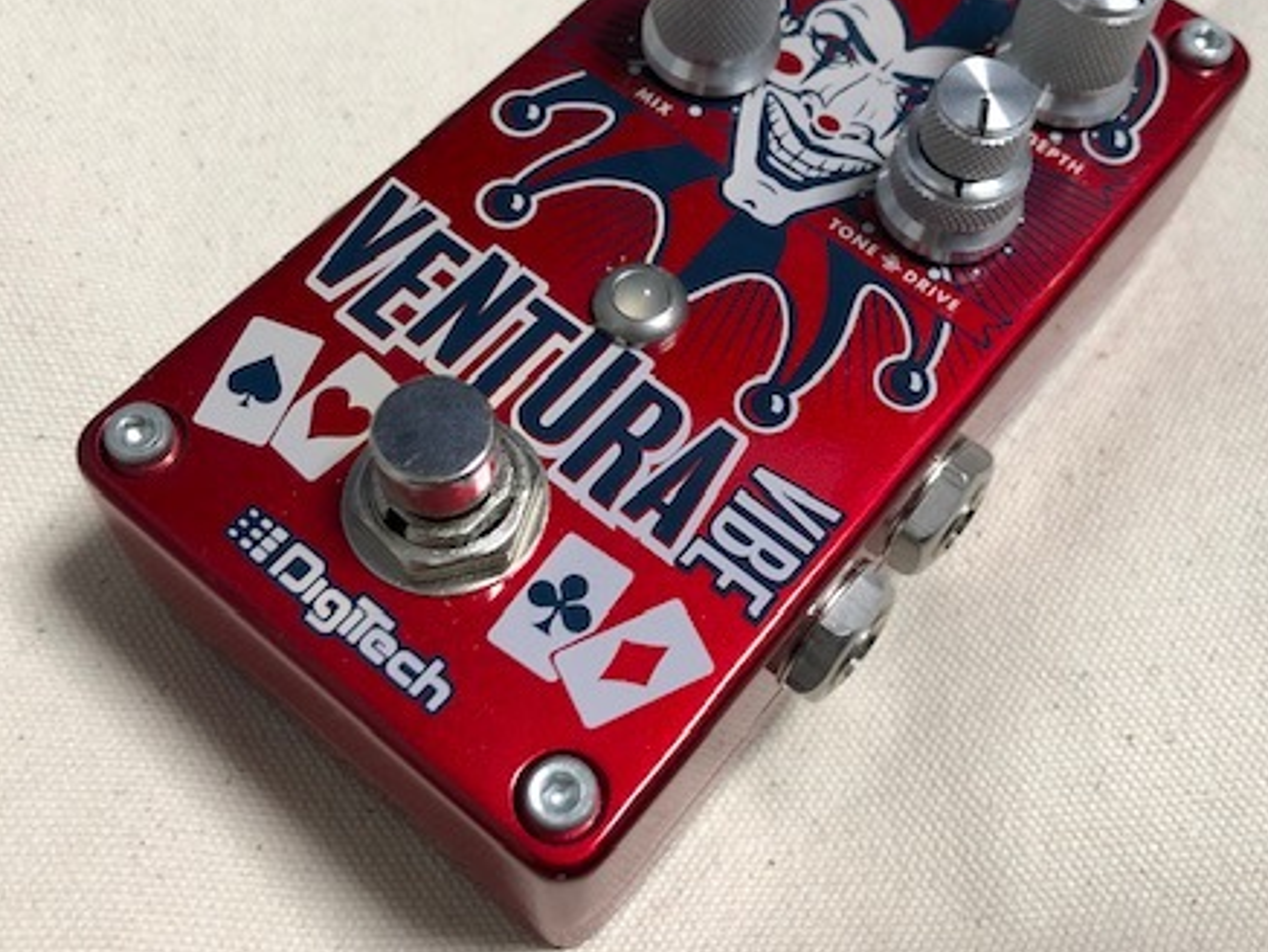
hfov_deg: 45.7
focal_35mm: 41
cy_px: 372
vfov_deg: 35.0
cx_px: 682
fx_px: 1502
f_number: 1.8
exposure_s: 1/25
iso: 40
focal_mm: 4
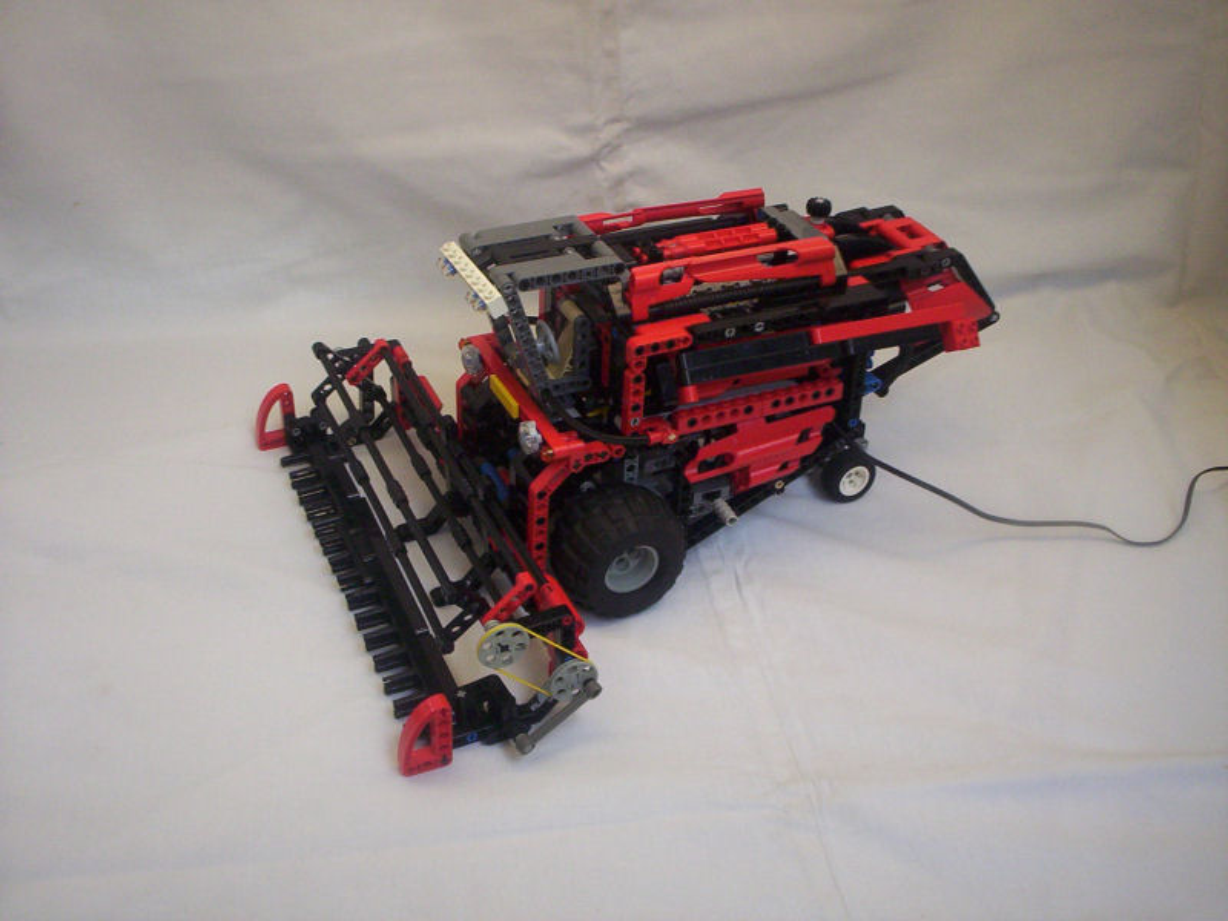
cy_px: 460
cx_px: 614
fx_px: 1348
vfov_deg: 37.7
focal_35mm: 38
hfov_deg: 49.0
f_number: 4.5
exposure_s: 1/134
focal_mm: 4.99
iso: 100
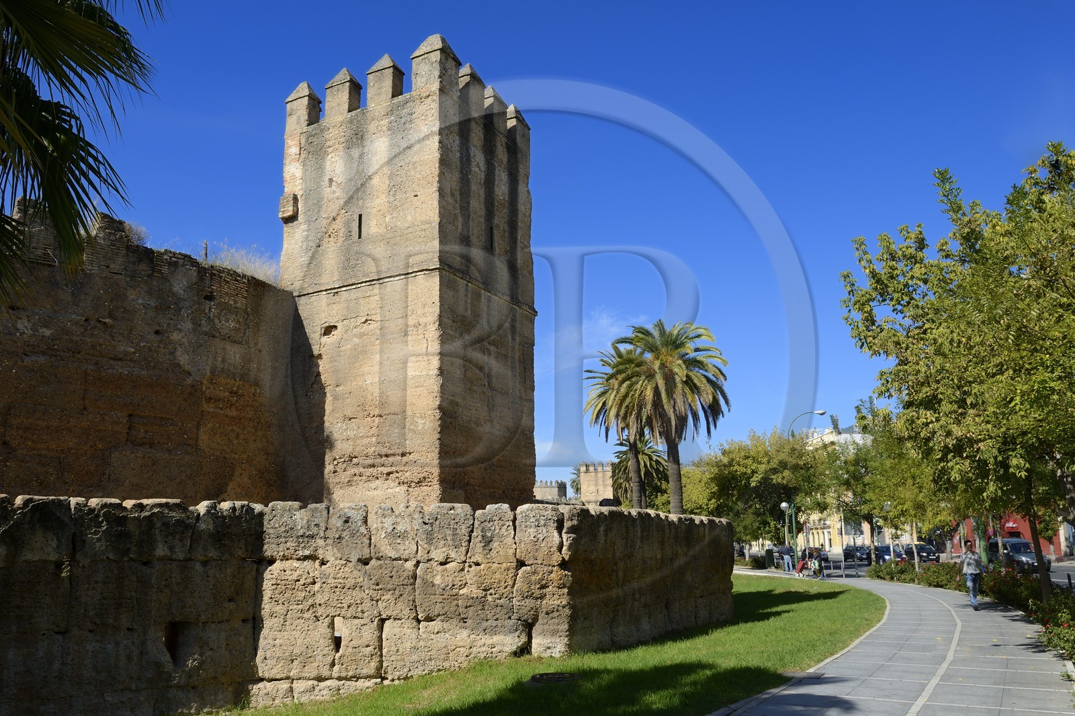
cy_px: 358
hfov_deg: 73.8
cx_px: 538
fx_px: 716
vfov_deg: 53.1
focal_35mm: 24
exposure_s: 1/250
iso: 200
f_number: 11
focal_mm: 24
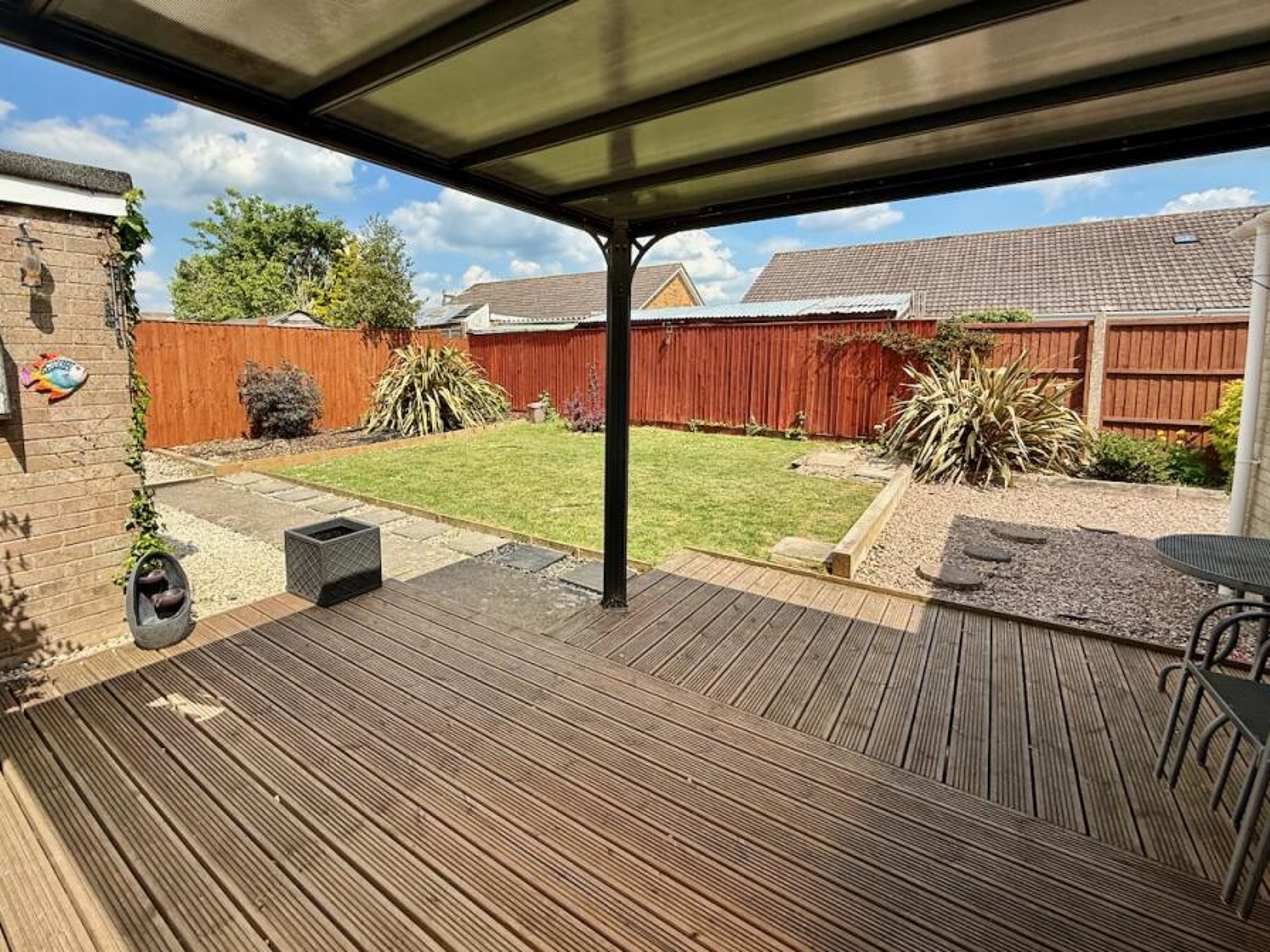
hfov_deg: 94.3
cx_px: 585
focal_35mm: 16
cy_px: 431
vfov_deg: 77.9
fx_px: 587
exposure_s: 1/1572
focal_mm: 2.22
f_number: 2.2
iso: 50
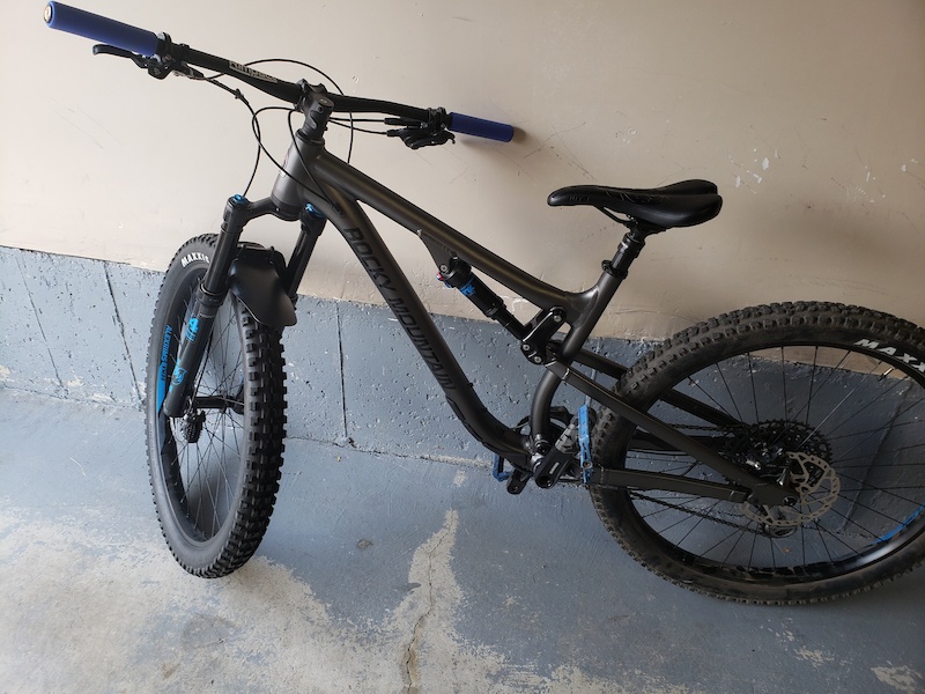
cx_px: 462
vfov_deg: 53.1
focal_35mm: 26
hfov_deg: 67.3
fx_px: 695
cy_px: 347
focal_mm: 4.3
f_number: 2.4
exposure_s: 1/60
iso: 100
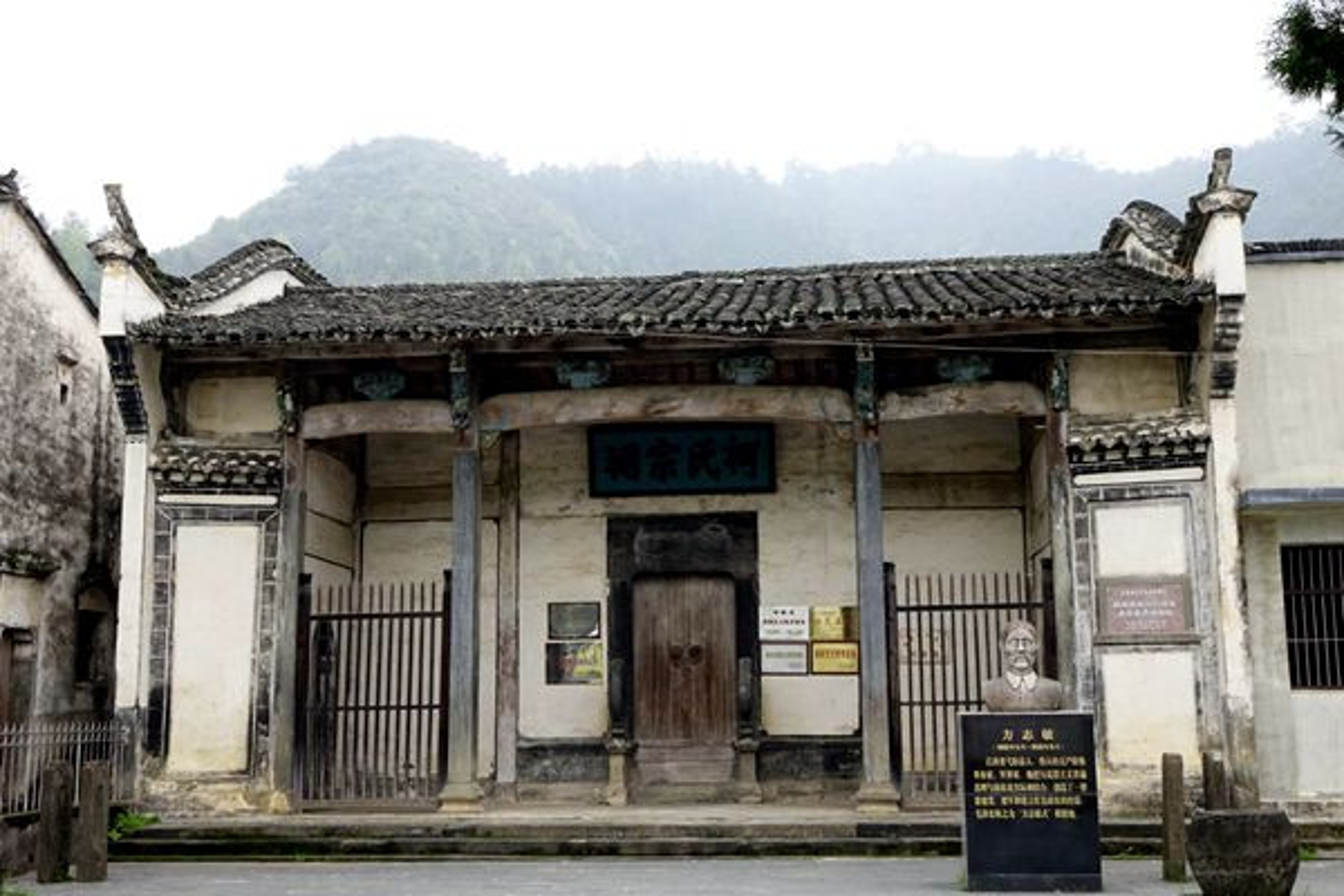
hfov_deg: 46.4
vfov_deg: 31.9
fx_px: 1568
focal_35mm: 42
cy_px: 448
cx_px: 672
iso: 1250
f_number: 14
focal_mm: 15.45
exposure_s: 1/125
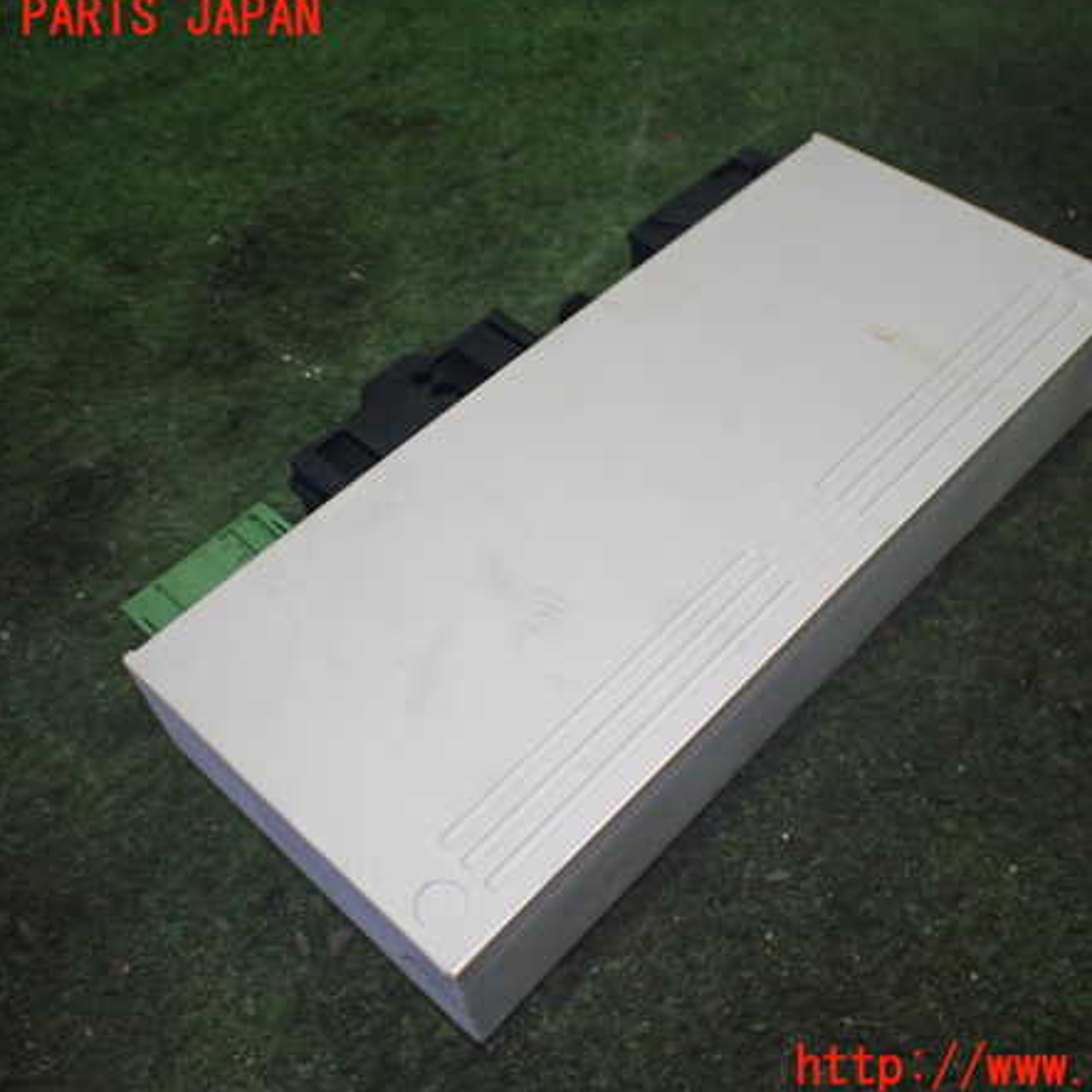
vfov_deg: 46.0
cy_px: 544
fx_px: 1285
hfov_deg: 46.0
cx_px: 613
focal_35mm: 36
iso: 640
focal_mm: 5.4
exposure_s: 1/125
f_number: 2.3
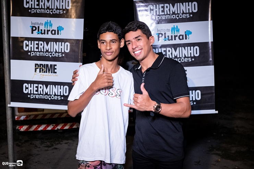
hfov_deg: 53.1
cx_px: 127
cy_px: 84
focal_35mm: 36
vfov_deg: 36.9
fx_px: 254
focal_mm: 24
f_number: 2.8
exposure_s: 1/400
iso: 2500
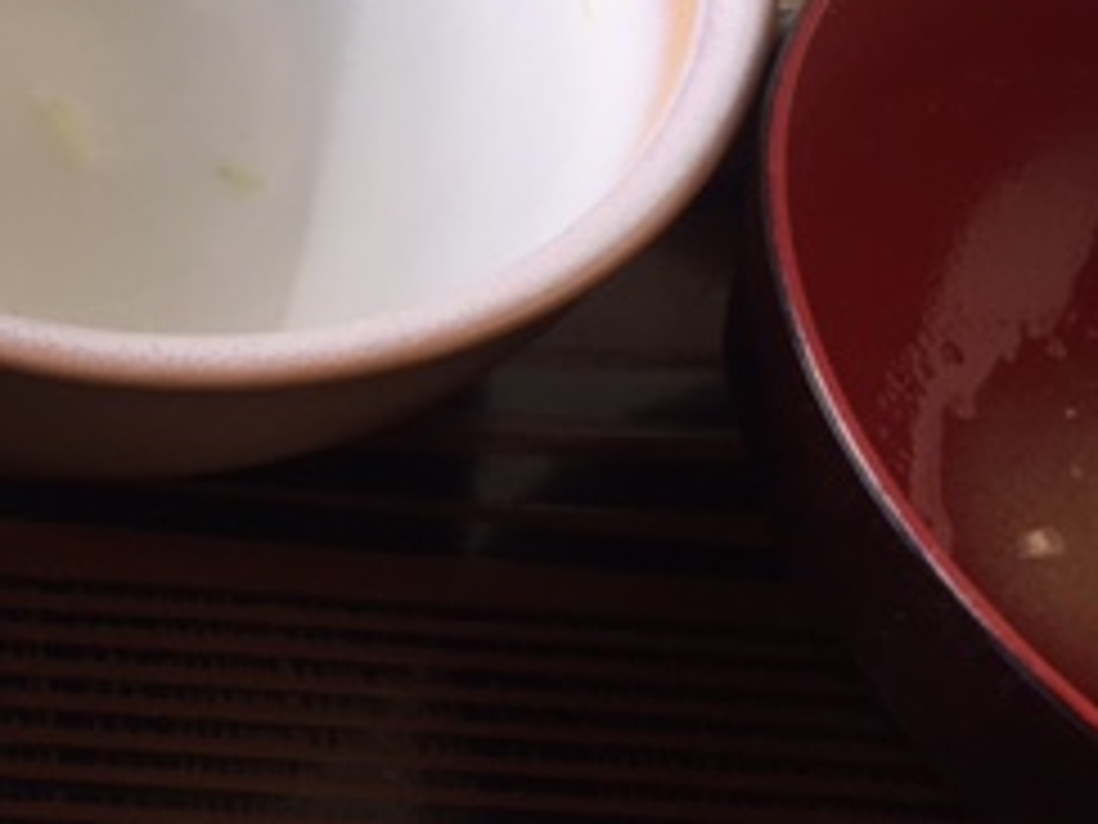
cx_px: -194
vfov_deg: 18.9
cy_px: 18
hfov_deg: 23.6
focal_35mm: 76
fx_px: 2411
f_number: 2.2
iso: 40
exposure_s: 1/100
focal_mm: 4.15
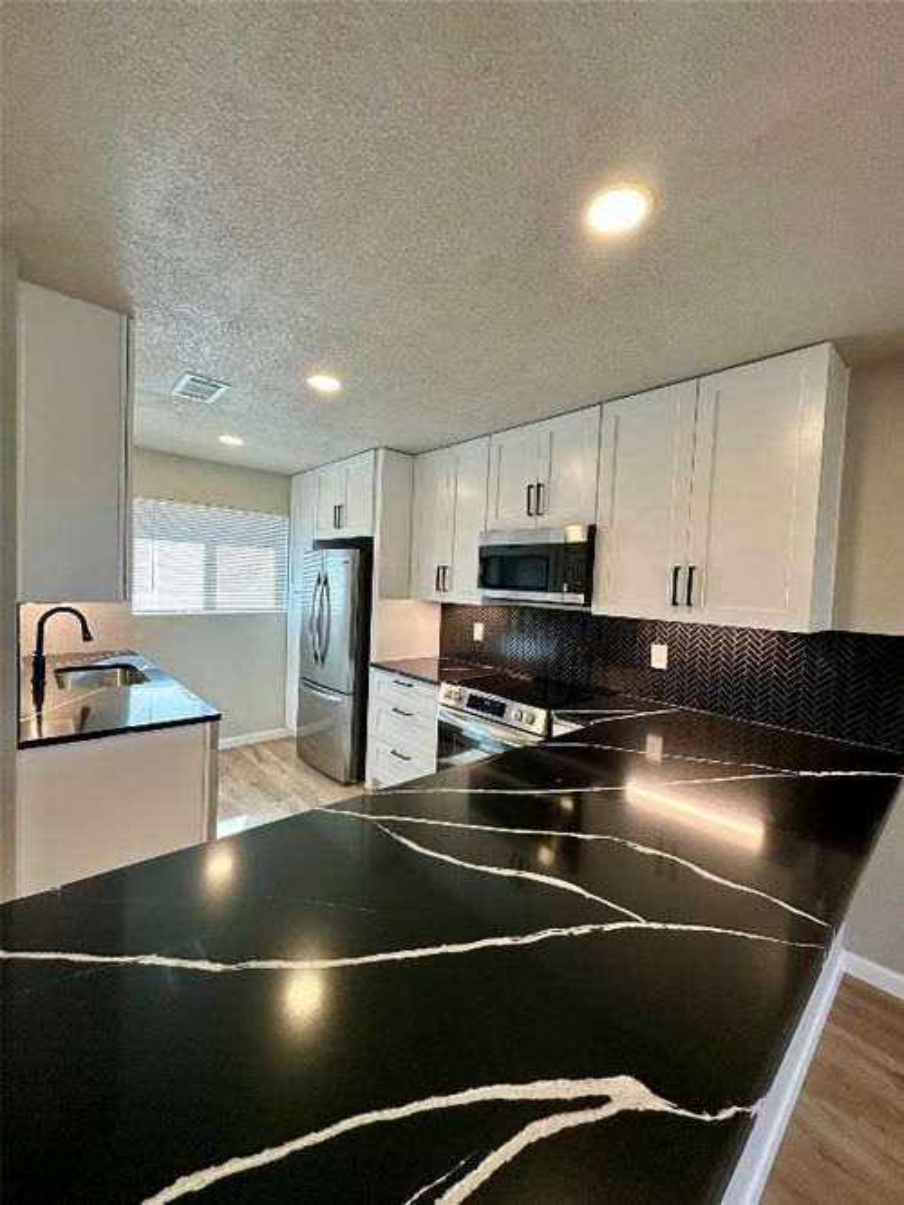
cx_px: 452
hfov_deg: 85.7
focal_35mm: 14
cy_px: 602
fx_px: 488
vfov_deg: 102.1
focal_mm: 2.22
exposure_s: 1/100
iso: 100
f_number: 2.2
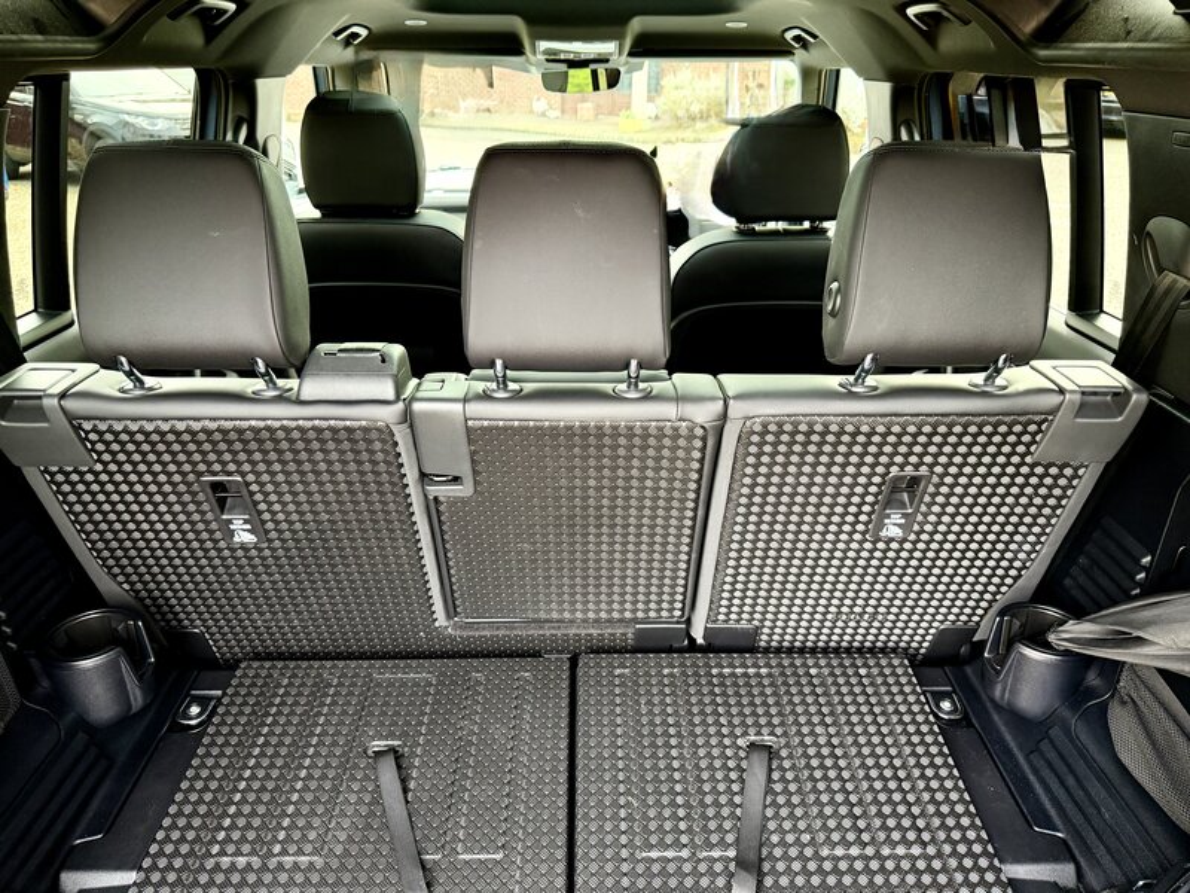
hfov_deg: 71.6
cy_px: 446
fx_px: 825
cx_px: 595
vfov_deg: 56.8
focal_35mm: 24
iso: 320
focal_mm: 6.76
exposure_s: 1/60
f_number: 1.78
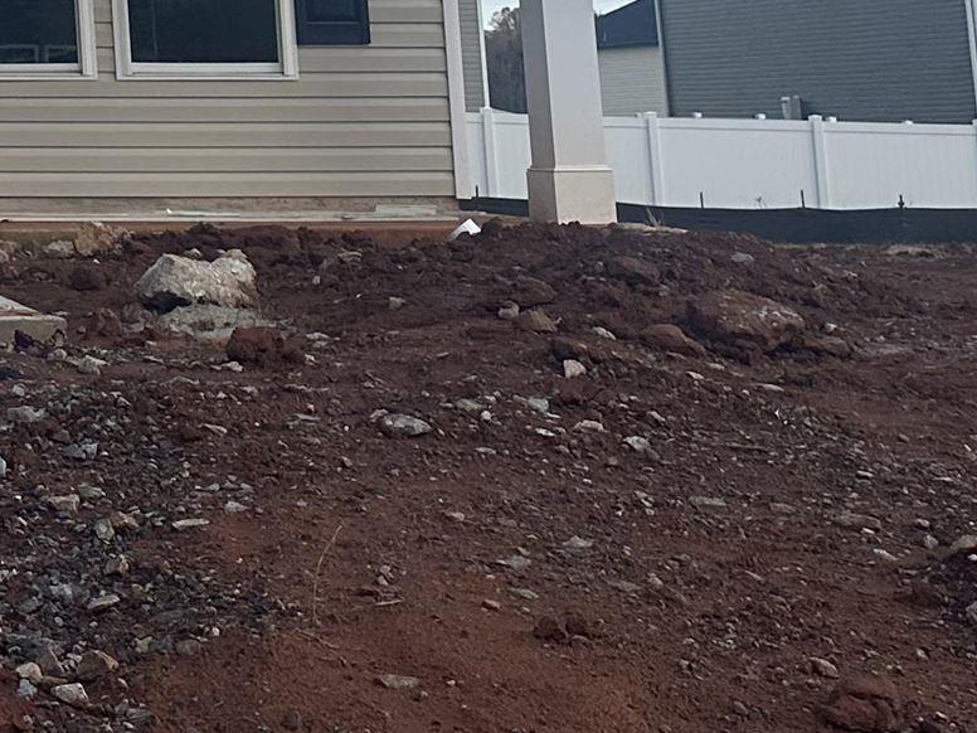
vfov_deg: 14.7
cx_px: -705
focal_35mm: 95
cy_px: -283
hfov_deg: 17.4
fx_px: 2681
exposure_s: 1/1949
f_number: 1.78
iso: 80
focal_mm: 6.86
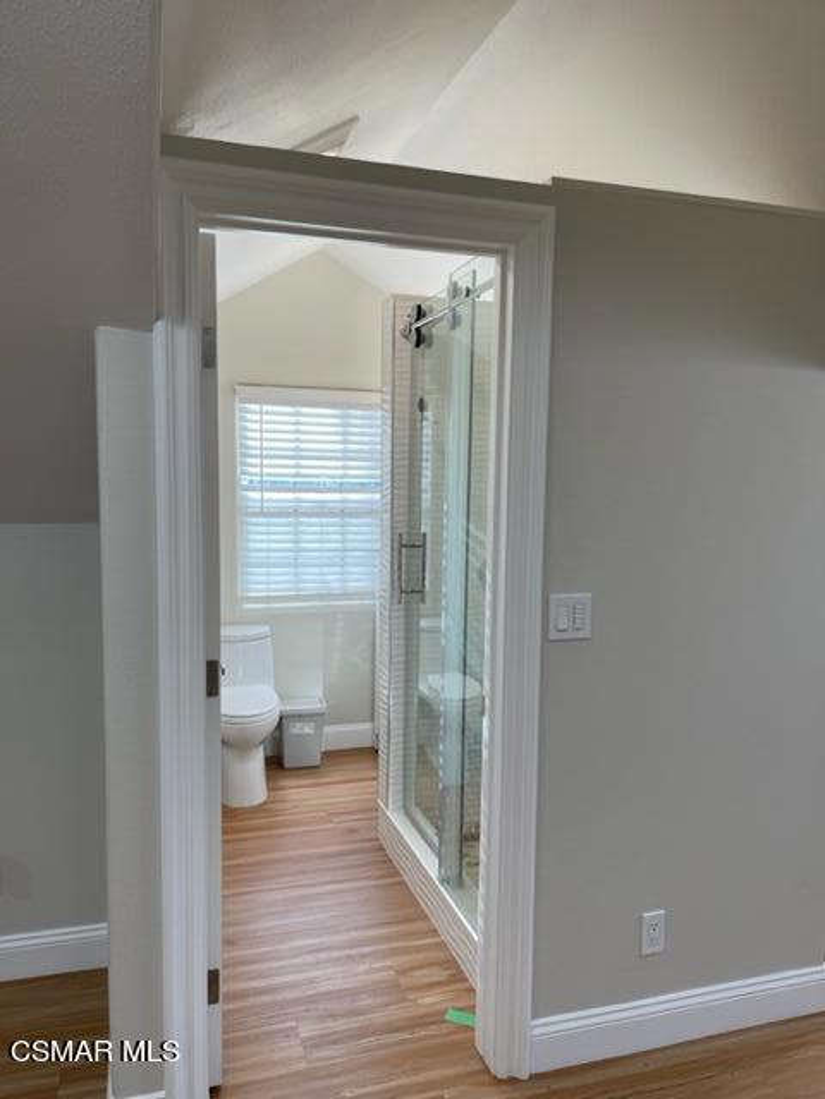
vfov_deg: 67.3
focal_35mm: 26
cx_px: 412
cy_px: 550
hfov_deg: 53.1
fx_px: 826
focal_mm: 5.1
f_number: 1.6
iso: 50
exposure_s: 1/120
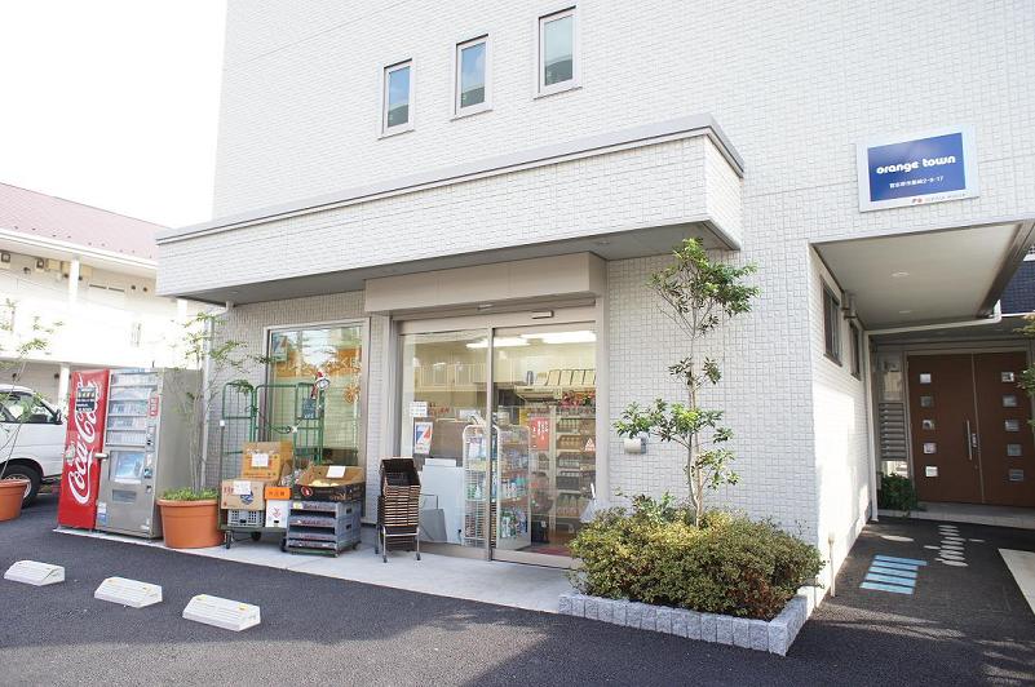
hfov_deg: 73.8
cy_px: 344
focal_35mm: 24
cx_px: 518
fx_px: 689
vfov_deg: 53.0
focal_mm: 16
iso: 200
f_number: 5
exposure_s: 1/80
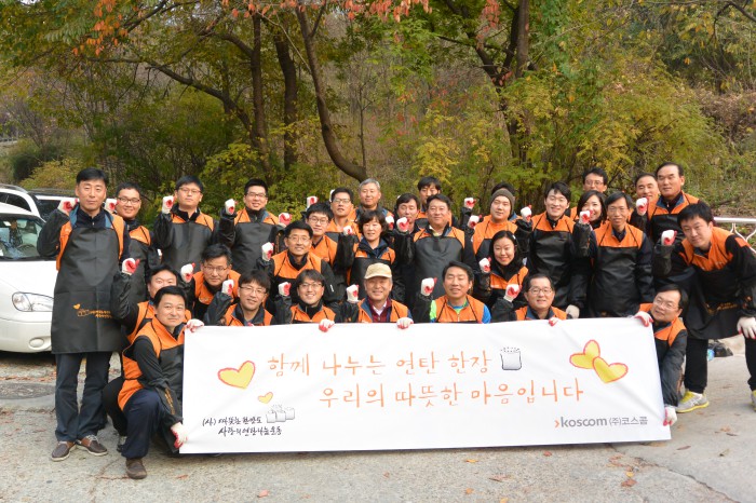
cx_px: 378
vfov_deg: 34.2
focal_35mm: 39
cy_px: 252
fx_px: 819
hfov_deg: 49.6
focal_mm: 14.5
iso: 200
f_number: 4
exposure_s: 1/200
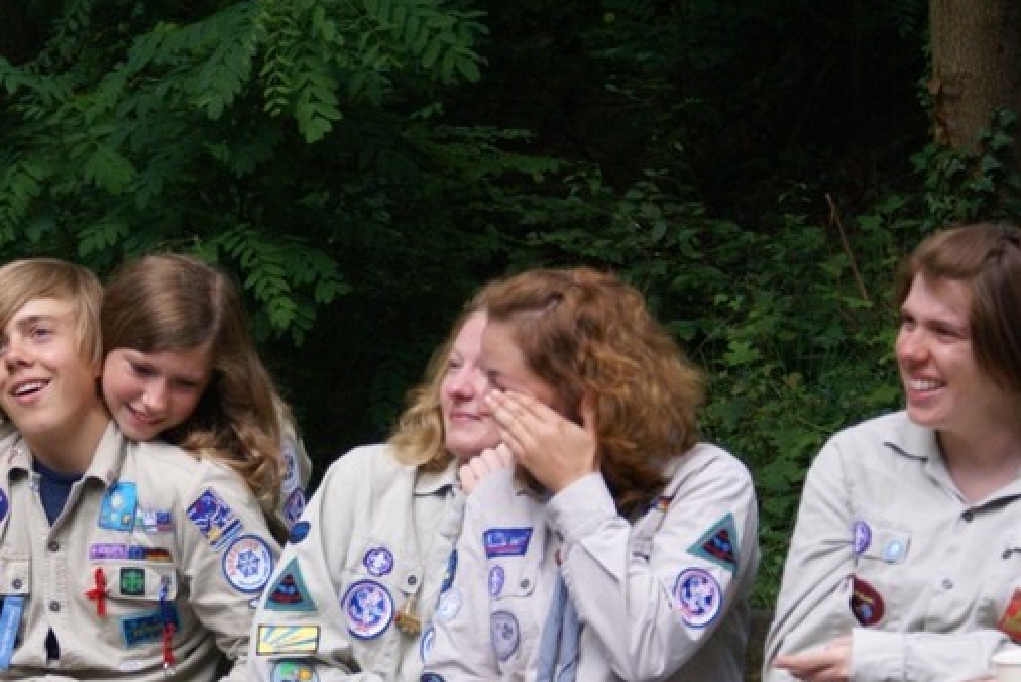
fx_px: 4710
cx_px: 313
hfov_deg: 12.3
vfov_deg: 8.3
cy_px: 459
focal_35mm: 166
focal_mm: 70
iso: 640
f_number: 5.6
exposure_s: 1/250
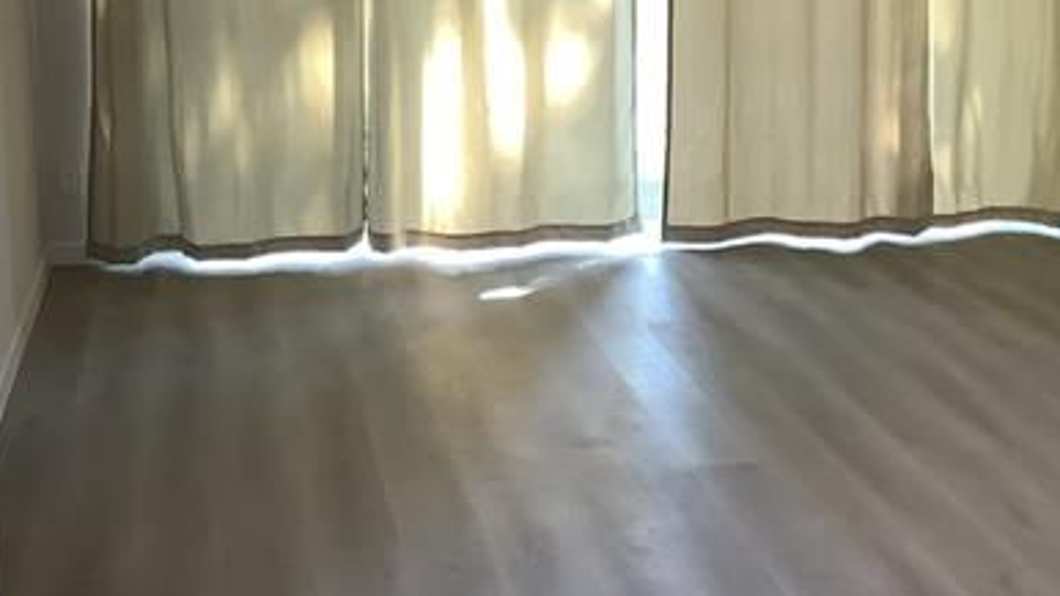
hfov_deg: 30.1
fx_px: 1967
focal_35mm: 70
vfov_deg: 17.1
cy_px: 162
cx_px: 648
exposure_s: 1/60
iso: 64
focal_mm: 3.3
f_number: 2.4
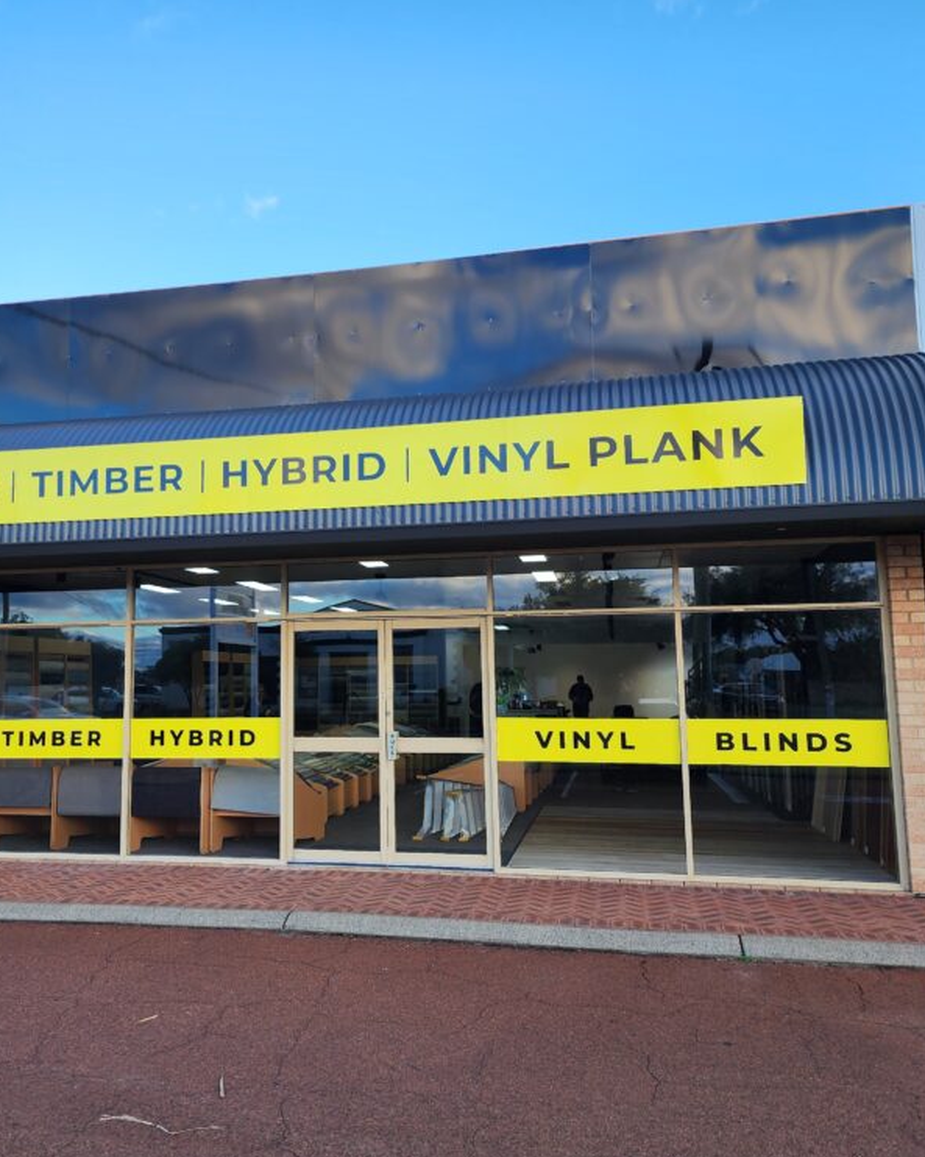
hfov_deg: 46.6
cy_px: 568
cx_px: 338
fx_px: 1061
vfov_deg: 57.2
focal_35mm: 31
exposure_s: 1/180
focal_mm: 6.4
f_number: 1.8
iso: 20
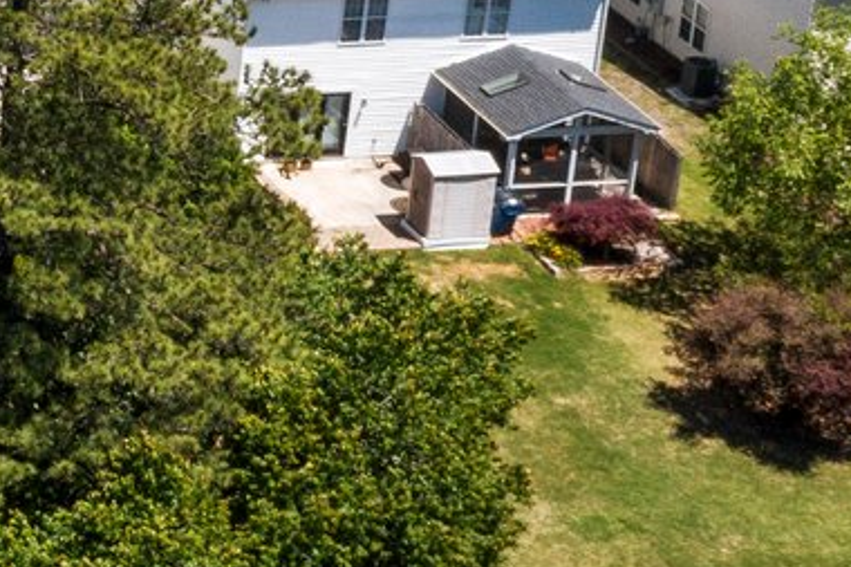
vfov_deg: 8.7
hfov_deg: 11.3
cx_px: -1205
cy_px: -464
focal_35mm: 151
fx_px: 3568
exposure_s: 1/320
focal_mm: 10.26
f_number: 8
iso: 100
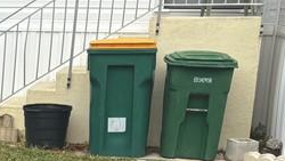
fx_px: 877
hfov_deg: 16.6
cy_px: 236
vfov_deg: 10.2
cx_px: -156
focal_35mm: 116
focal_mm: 5.96
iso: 50
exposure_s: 1/1751
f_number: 1.6
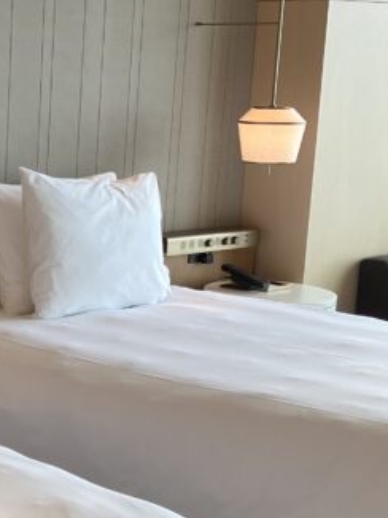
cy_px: 405
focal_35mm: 88
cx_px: -83
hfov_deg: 16.1
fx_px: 1317
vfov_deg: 22.0
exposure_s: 1/100
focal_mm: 3.99
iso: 80
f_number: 1.8
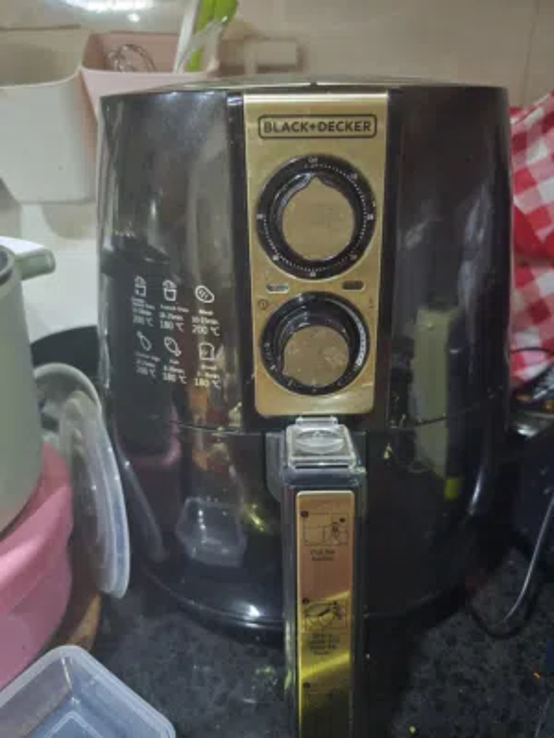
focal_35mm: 23
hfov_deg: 58.9
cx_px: 277
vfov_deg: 73.9
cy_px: 369
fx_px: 491
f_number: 1.7
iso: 2500
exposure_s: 1/20
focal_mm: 6.3
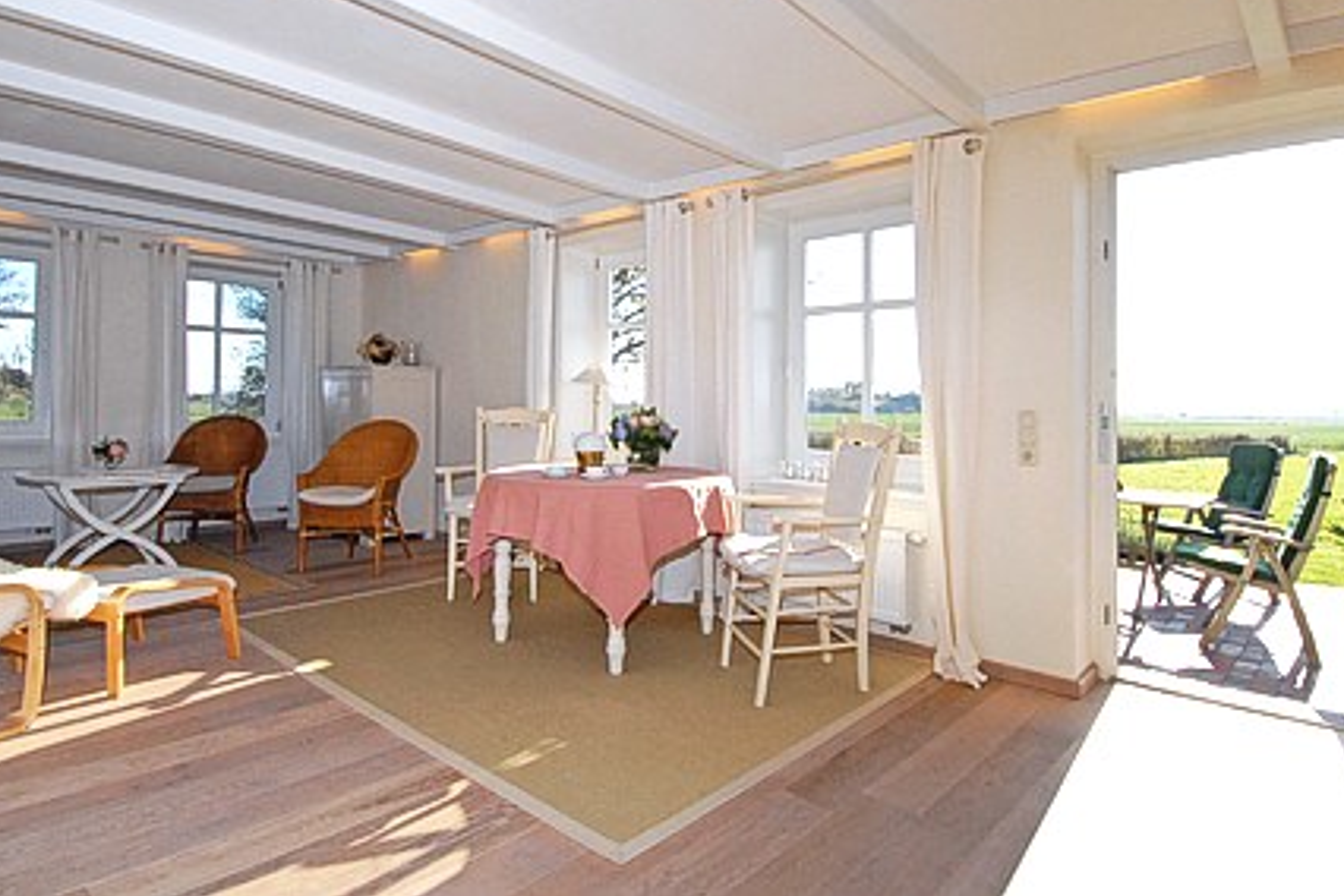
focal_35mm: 19
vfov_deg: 64.5
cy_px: 426
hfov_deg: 86.9
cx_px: 685
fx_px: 709
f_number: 22
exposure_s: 1/80
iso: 800
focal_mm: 12
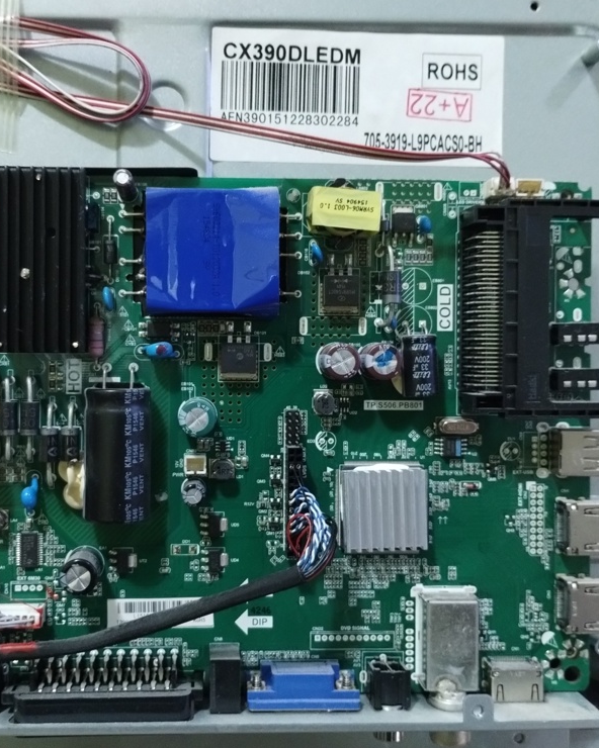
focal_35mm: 37
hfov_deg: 39.8
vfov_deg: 49.1
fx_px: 820
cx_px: 218
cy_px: 372
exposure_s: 1/20
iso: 3247
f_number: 1.8
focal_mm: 4.27
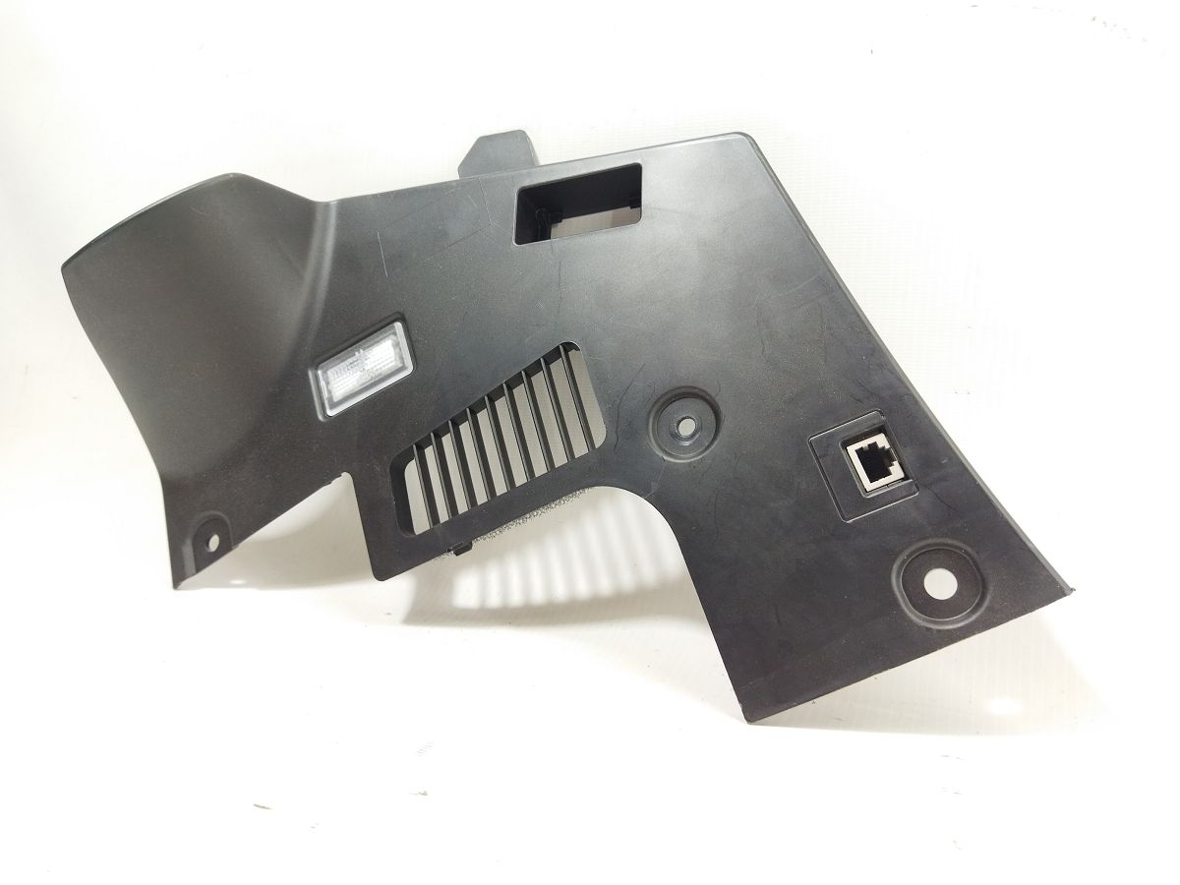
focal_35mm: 27
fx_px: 920
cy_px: 442
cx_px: 590
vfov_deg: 51.4
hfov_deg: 65.3
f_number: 1.79
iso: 131
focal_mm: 4.71
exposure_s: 1/50
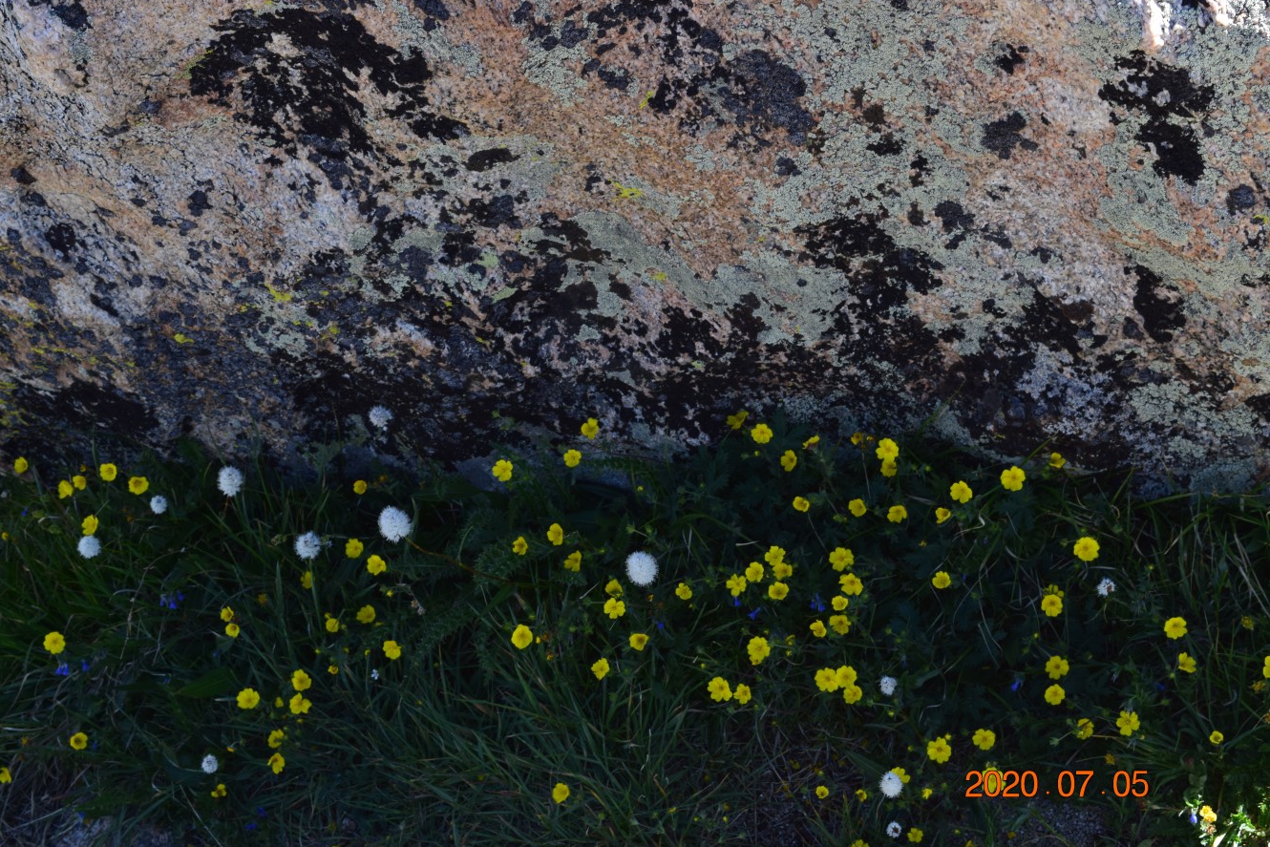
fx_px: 2417
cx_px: 626
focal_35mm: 69
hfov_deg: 29.4
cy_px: 419
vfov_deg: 19.9
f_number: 9
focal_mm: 45
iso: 400
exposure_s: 1/160
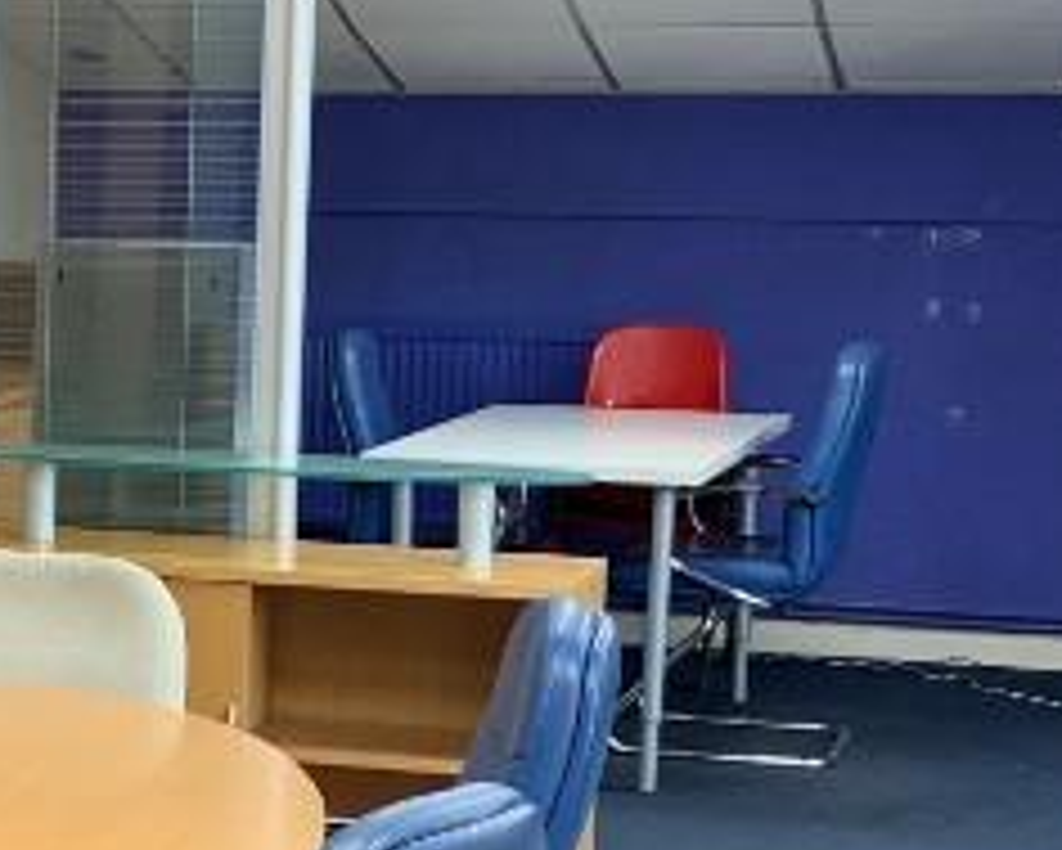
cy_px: 616
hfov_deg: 16.8
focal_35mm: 110
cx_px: -171
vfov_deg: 14.0
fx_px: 3459
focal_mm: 4.25
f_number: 1.8
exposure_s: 1/60
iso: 100
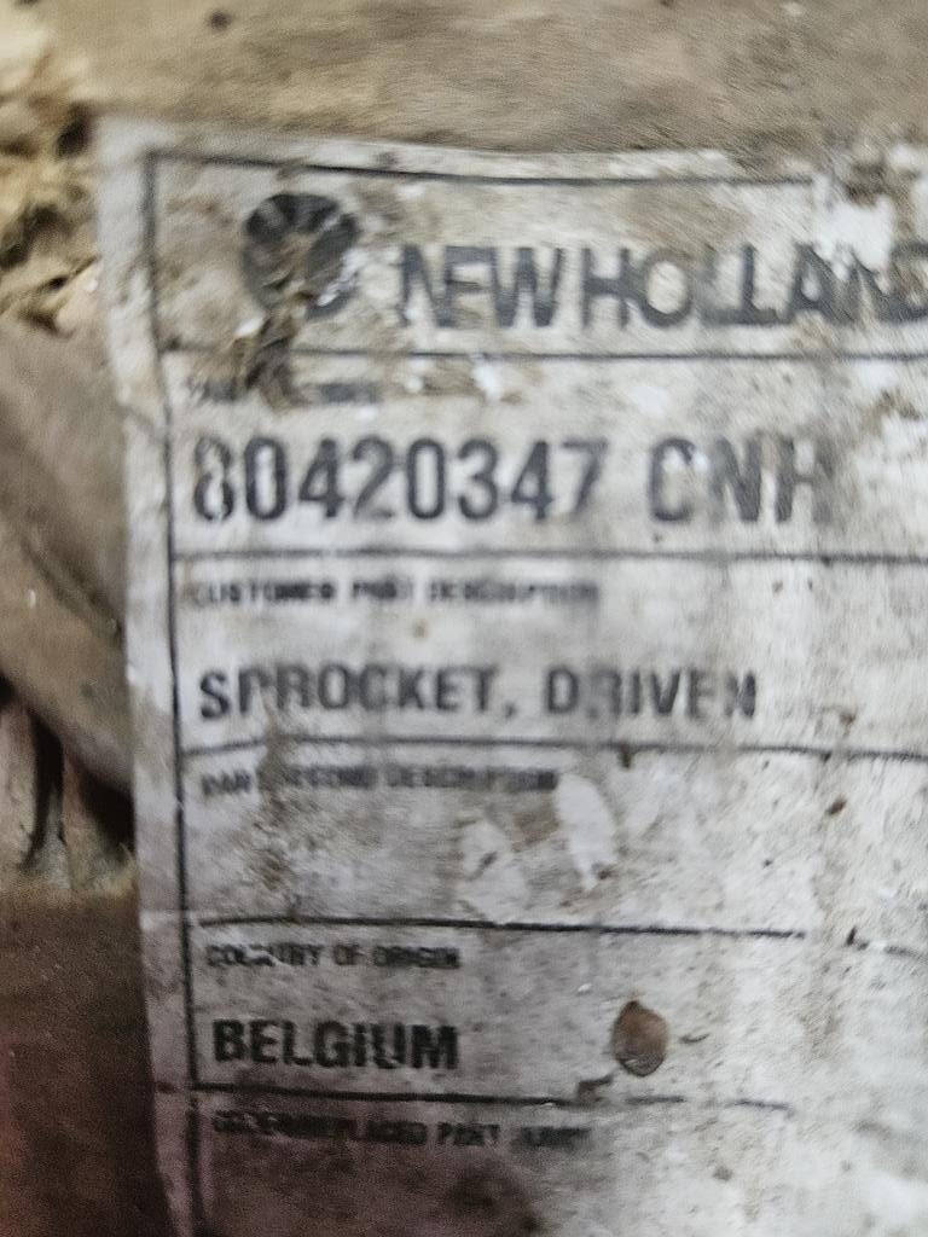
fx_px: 822
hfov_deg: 58.9
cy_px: 618
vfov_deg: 73.9
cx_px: 464
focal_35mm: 23
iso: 800
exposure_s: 1/50
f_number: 1.8
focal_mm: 5.4
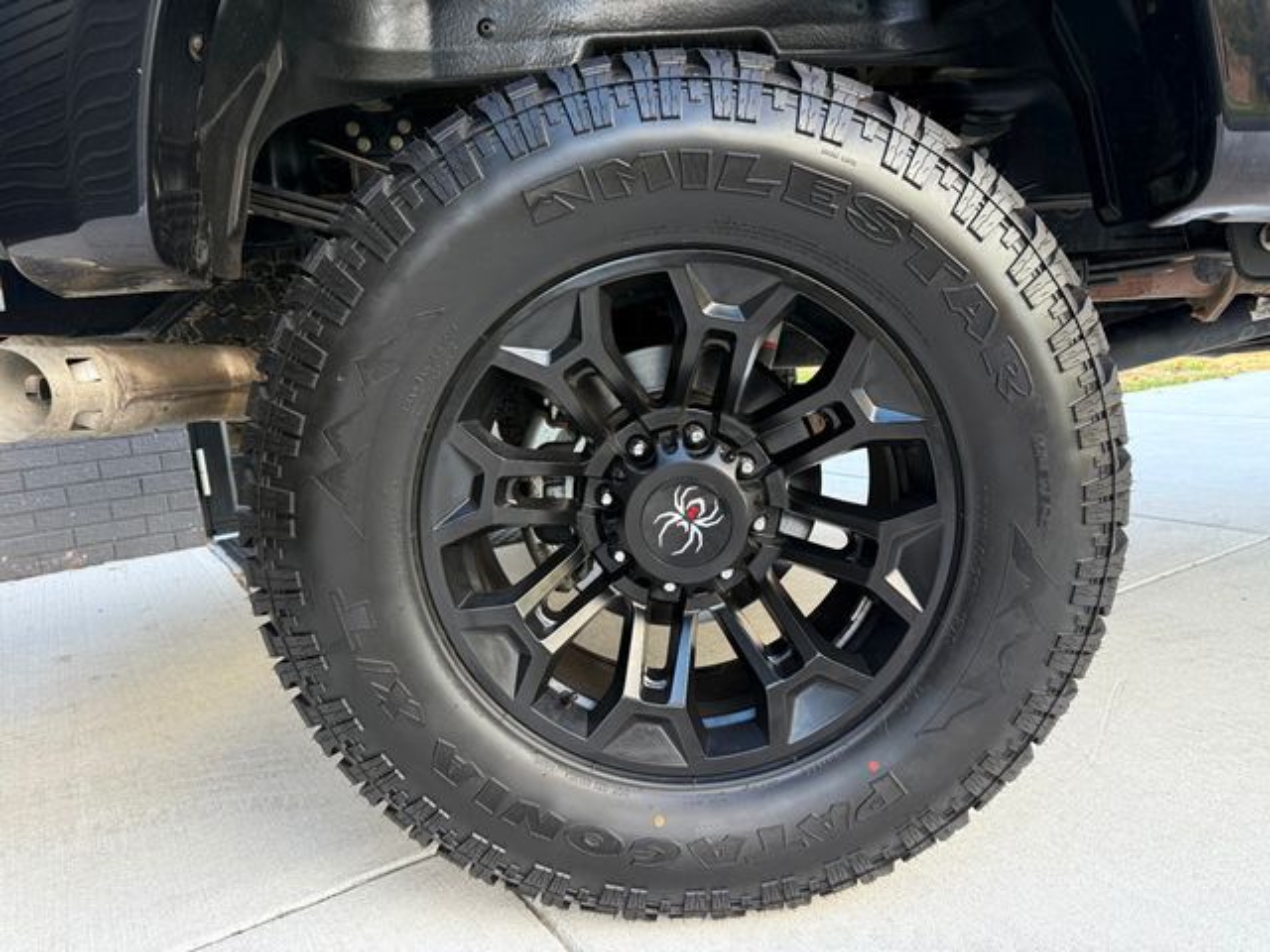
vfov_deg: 56.8
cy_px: 476
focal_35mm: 24
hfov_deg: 71.6
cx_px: 635
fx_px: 881
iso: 200
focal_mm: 6.76
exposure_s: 1/213
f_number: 1.78
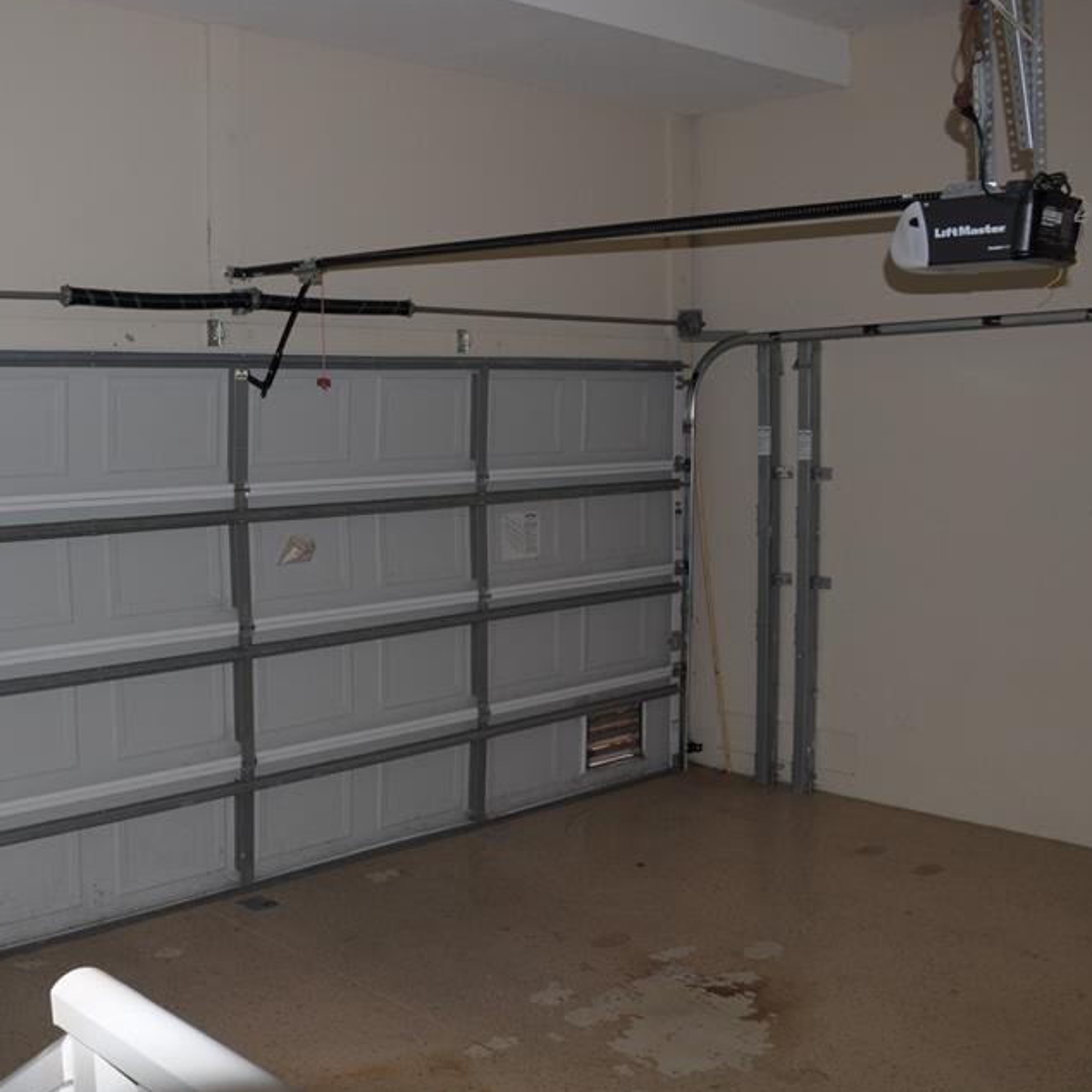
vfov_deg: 44.9
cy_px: 513
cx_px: 316
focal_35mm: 37
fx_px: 1321
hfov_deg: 43.9
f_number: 7.1
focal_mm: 18
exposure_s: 1/25
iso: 200
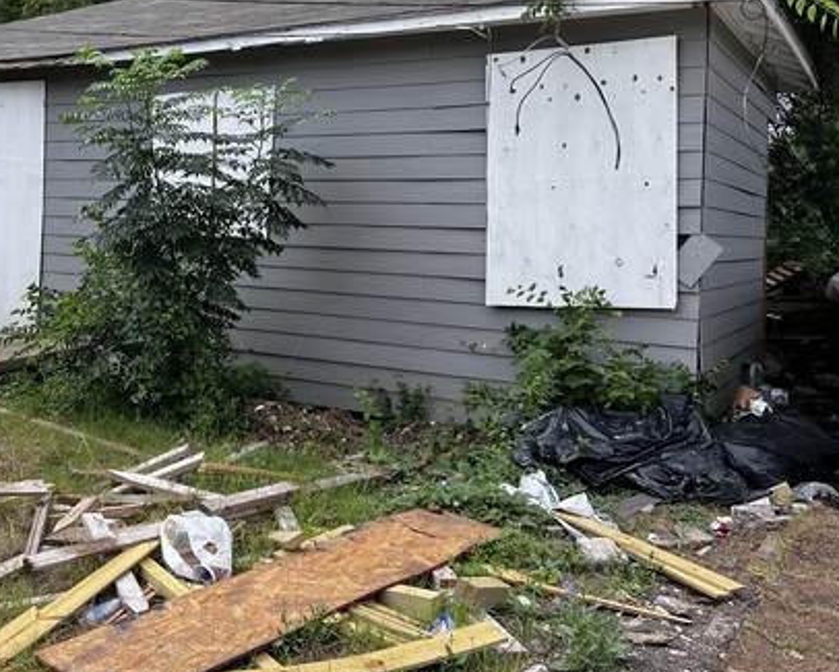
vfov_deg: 37.0
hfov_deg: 44.6
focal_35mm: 40
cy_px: 223
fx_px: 993
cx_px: 238
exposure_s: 1/1901
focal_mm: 5.7
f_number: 1.5
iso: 50
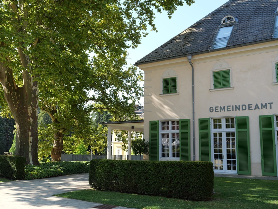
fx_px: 289
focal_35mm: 36
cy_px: 104
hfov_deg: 51.4
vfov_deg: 39.7
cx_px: 139
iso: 100
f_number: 4.5
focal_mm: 18
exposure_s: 1/160
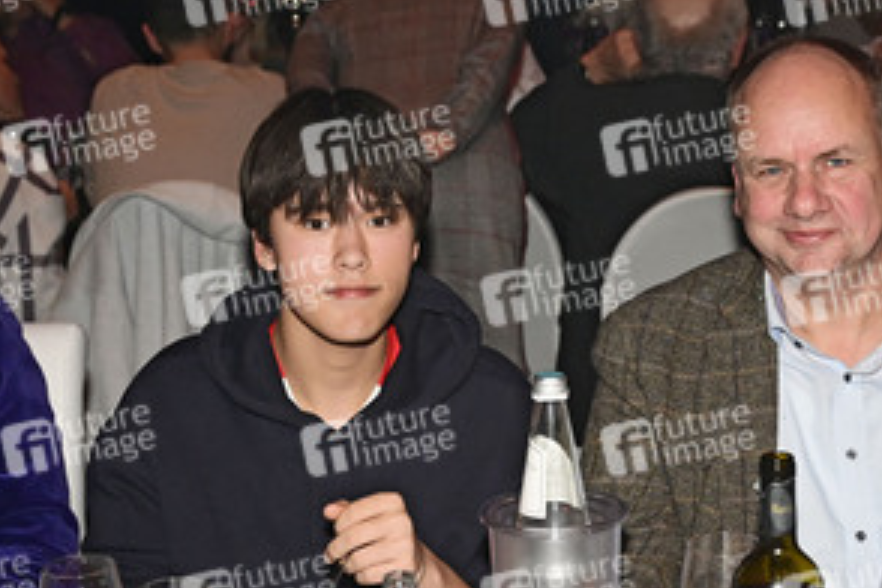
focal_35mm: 69
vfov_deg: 19.7
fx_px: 1690
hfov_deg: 29.0
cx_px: 598
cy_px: 366
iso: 3200
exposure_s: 1/200
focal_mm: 45
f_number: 5.6
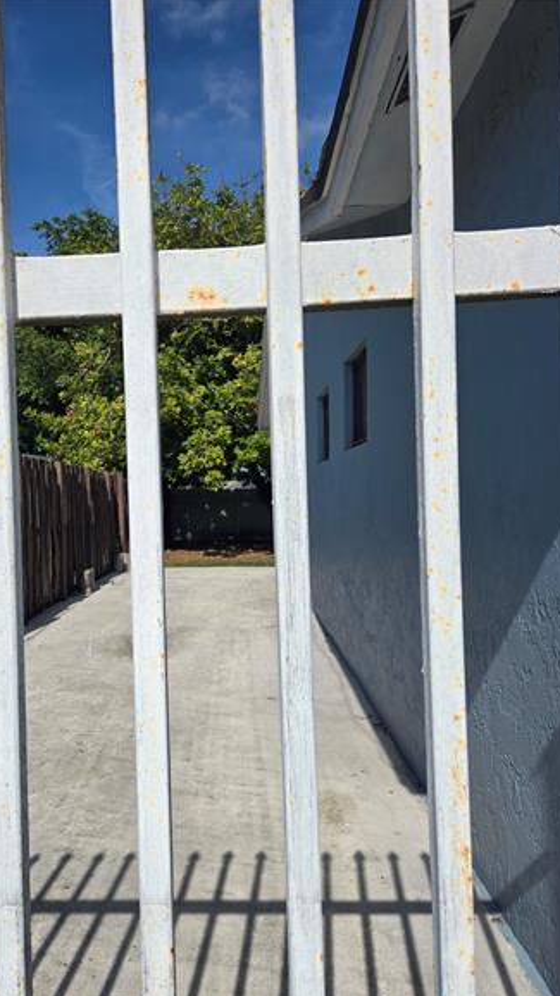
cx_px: 186
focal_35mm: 26
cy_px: 514
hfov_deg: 43.7
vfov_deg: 71.9
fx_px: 687
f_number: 1.8
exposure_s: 1/4364
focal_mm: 5.4
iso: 25
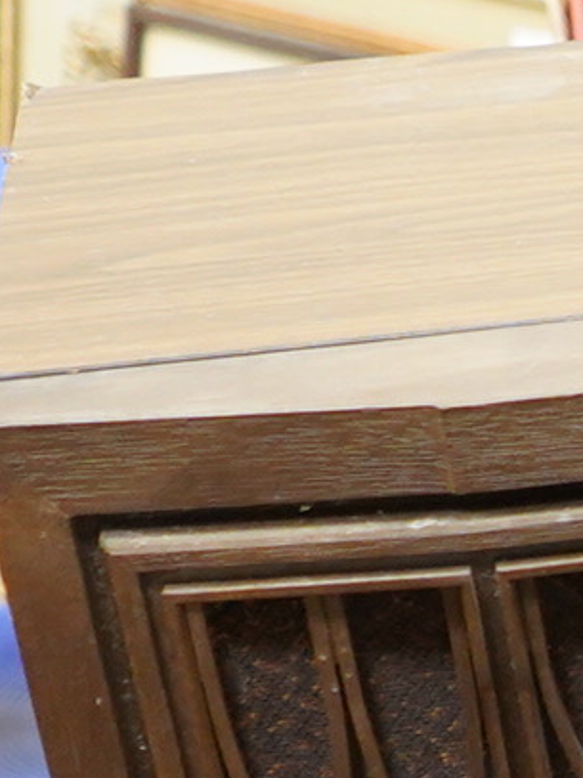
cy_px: 1265
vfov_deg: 9.6
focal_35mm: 199
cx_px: 2166
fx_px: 4471
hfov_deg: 6.4
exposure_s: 1/100
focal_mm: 28
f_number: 3.5
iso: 2500
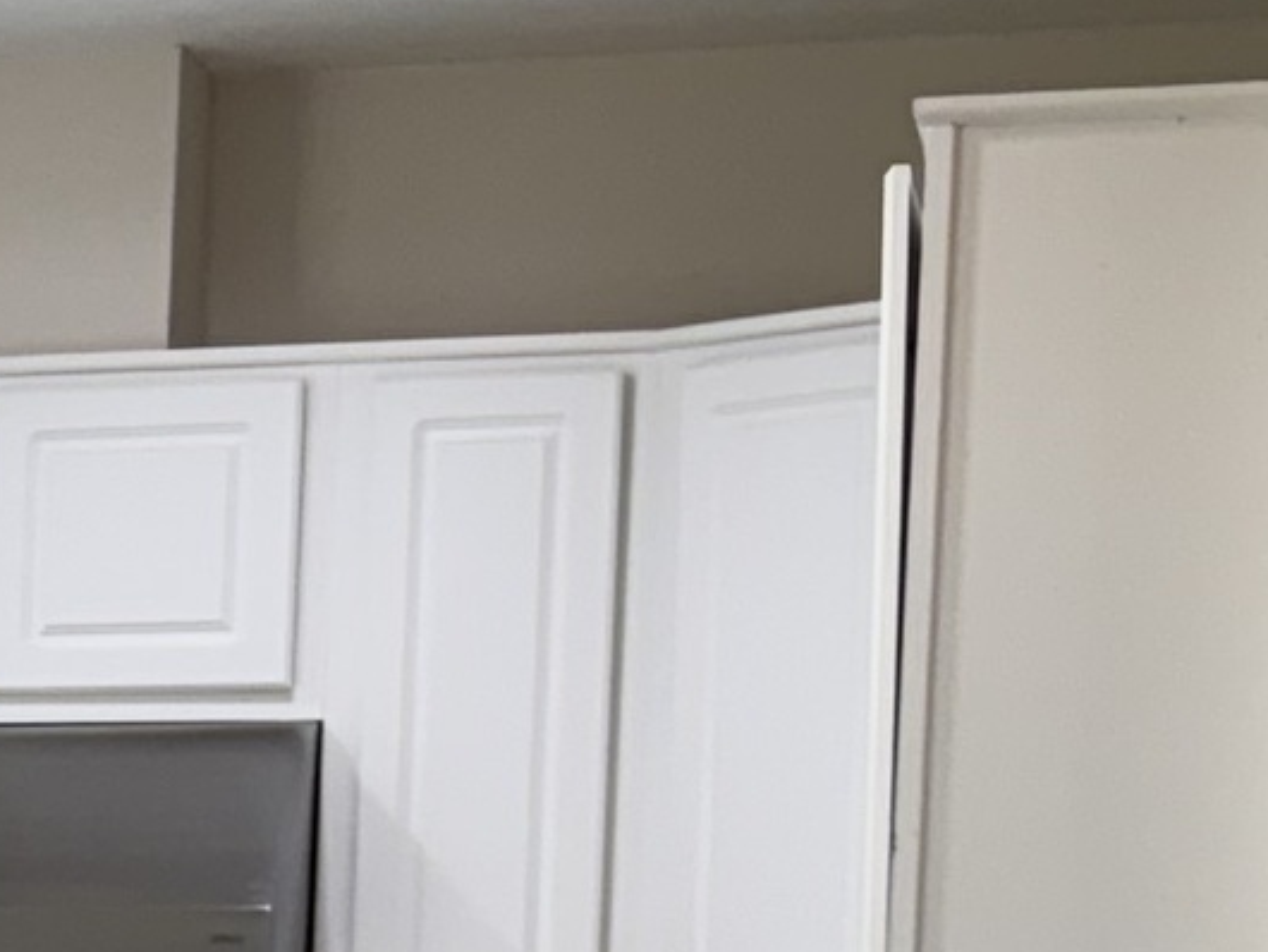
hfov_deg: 12.4
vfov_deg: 10.3
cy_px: 1399
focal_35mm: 139
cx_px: -1335
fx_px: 5094
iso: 80
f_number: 1.78
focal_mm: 6.76
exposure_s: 1/120
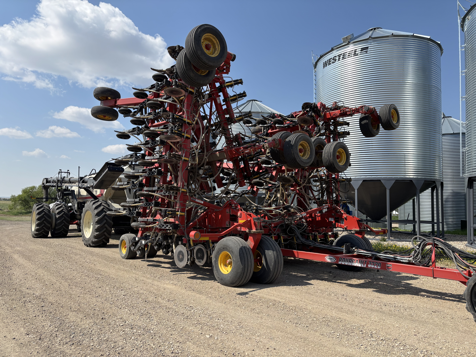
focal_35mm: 26
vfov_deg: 53.1
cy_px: 178
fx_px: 358
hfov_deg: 67.3
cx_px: 238
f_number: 1.6
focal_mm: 5.96
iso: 50
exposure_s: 1/3413
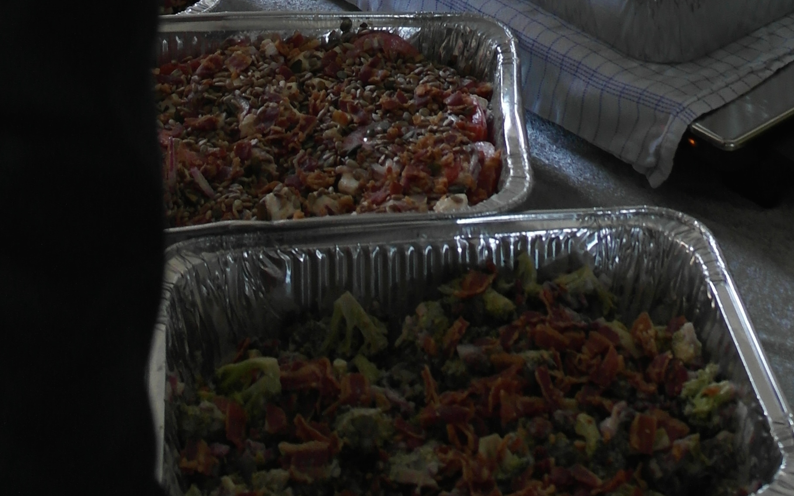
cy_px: -341
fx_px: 1991
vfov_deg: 13.1
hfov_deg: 22.5
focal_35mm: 92
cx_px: 499
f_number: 3.5
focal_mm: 20
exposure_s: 1/50
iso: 400
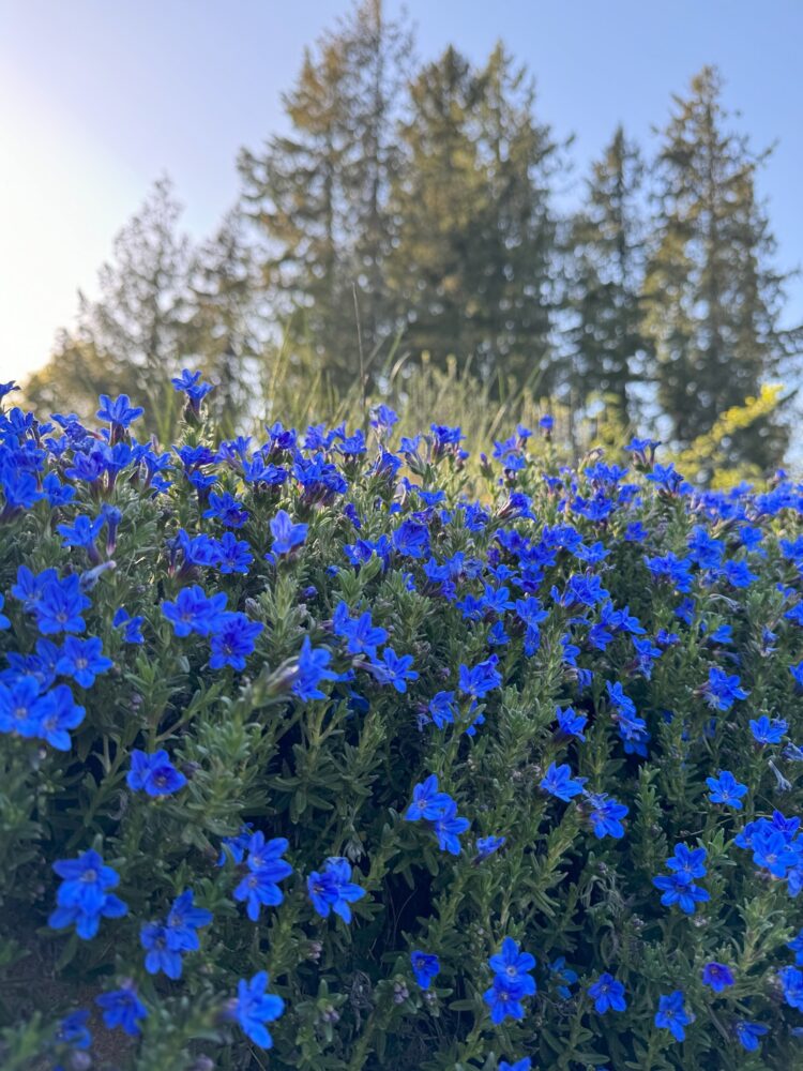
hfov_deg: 56.8
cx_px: 402
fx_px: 742
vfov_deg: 71.6
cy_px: 536
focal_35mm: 24
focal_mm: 6.76
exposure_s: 1/364
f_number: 1.78
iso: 80
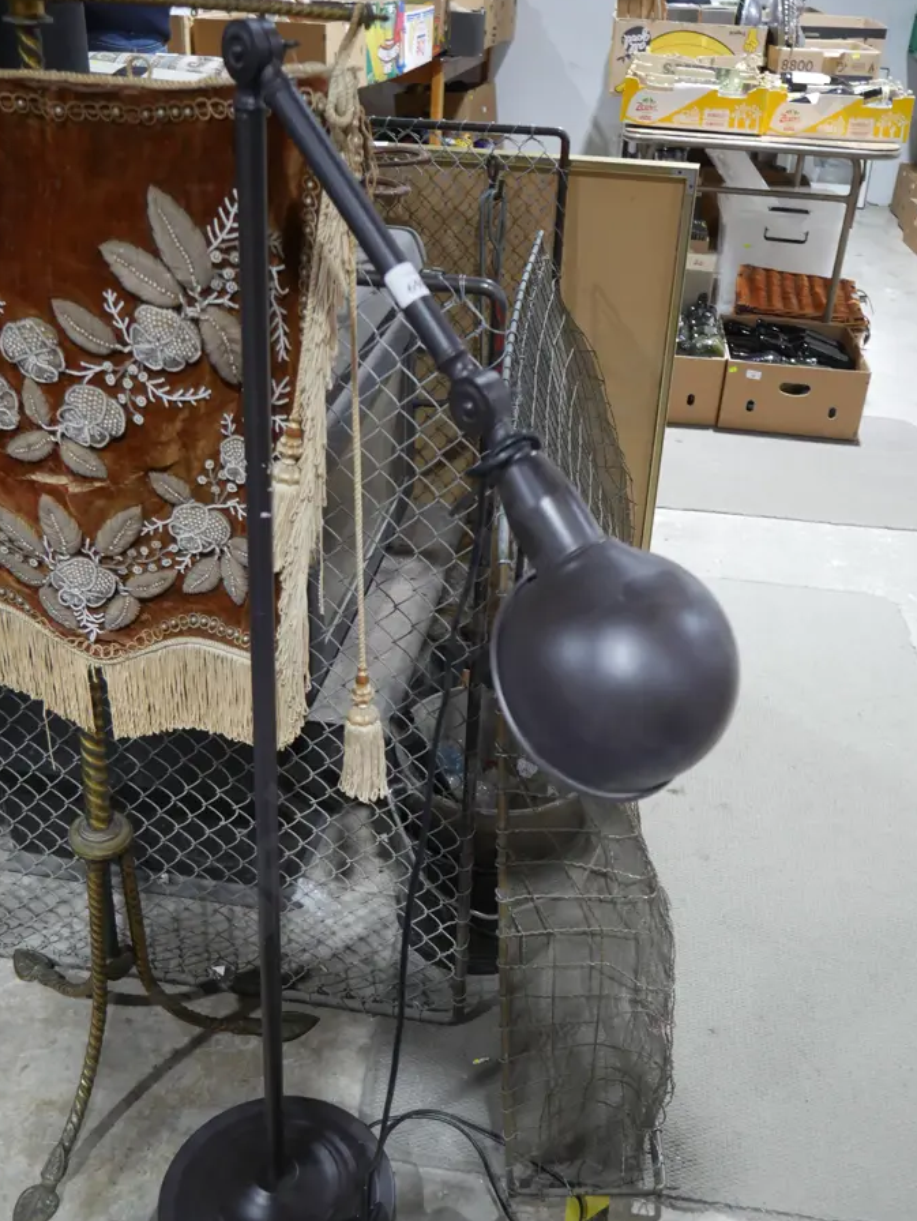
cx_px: 446
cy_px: 645
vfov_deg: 56.8
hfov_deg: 44.2
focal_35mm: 32
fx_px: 1129
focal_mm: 14
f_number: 3.5
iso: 800
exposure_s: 1/60
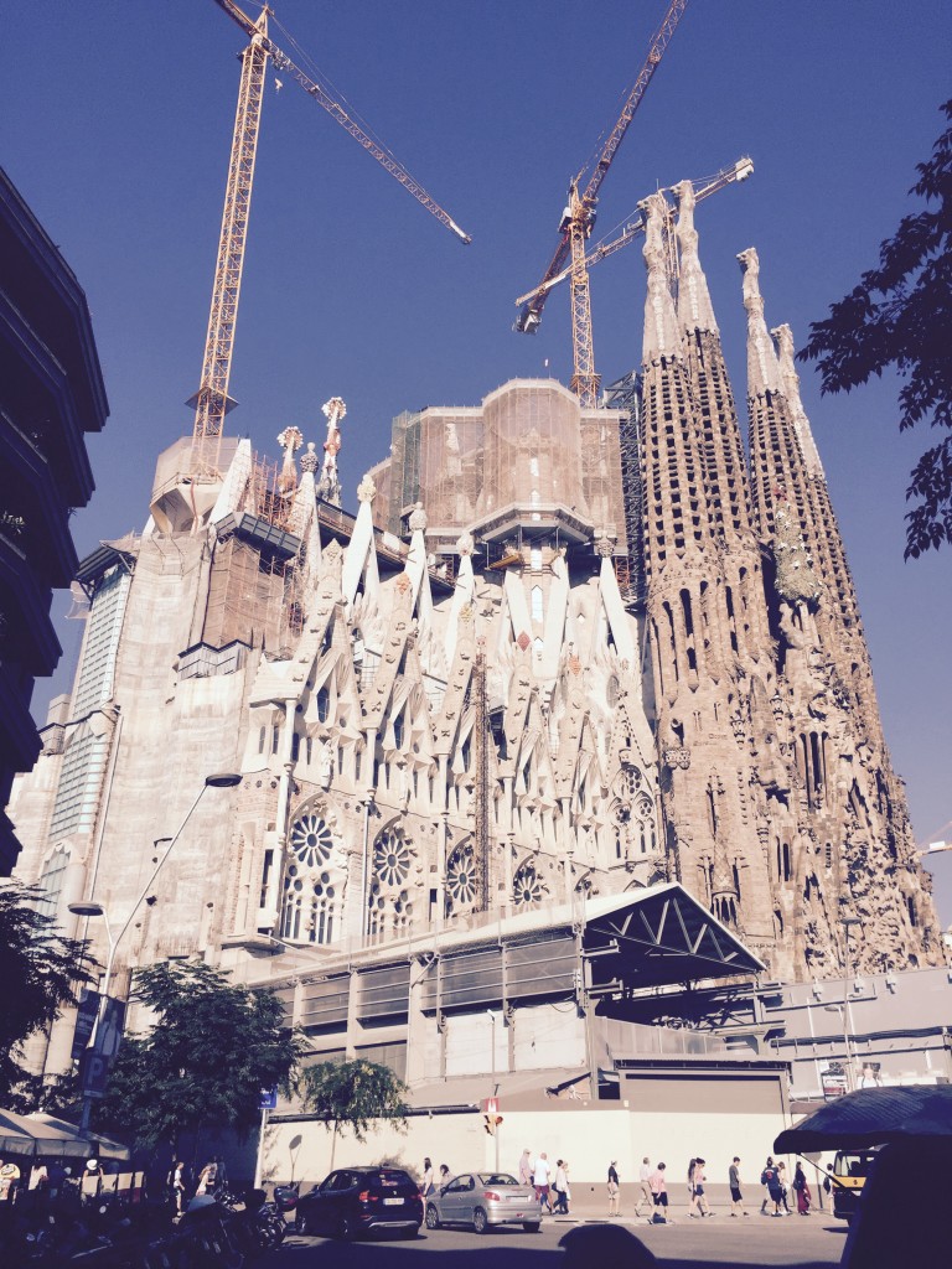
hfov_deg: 48.2
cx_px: 476
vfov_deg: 61.7
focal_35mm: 29
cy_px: 634
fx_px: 1063
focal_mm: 4.15
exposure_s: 1/3300
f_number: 2.2
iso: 32
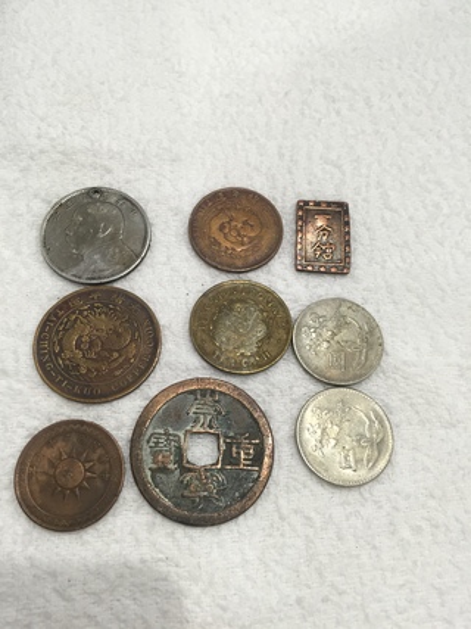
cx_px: 236
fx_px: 526
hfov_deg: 48.2
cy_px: 314
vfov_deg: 61.7
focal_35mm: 29
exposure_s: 1/30
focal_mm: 4.15
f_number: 2.2
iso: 40
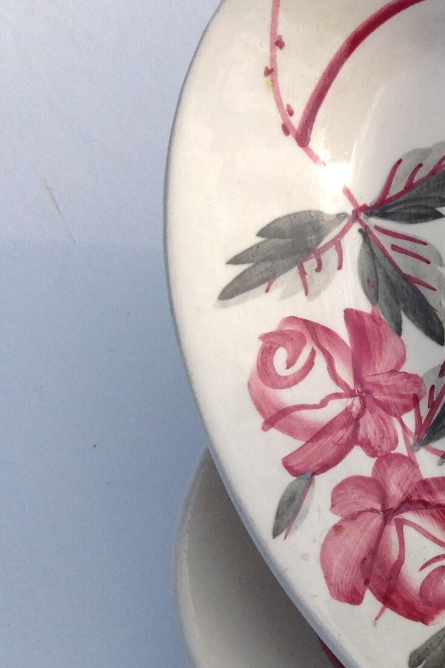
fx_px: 1595
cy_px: 413
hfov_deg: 14.2
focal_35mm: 86
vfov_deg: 23.6
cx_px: 770
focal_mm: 4.28
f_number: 2.4
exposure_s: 1/1779
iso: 50
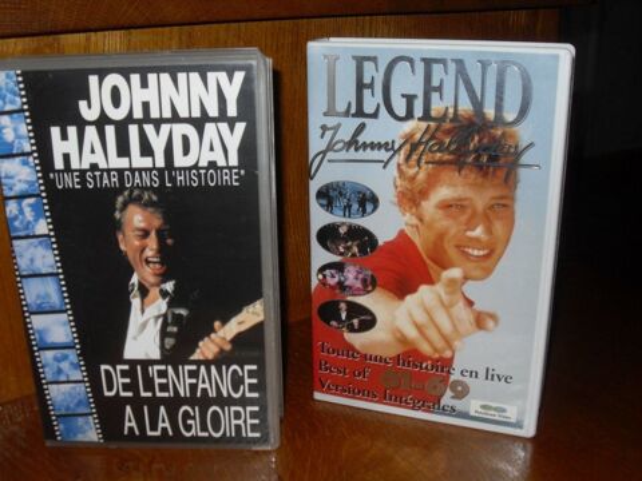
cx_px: 321
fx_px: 779
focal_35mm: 42
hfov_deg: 44.8
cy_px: 240
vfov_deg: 34.3
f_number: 3.1
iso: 100
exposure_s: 1/45
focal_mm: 7.1
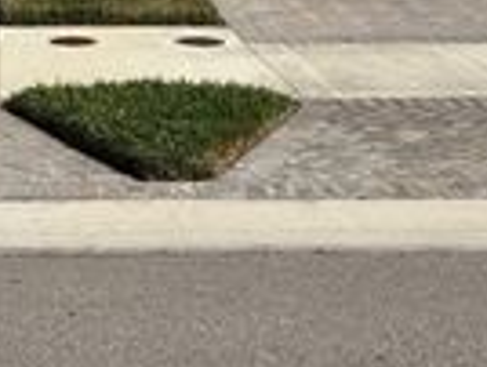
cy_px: -165
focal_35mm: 97
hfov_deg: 19.6
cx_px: 0
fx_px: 1367
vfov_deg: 14.4
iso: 50
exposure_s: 1/7813
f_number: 1.6
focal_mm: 5.96
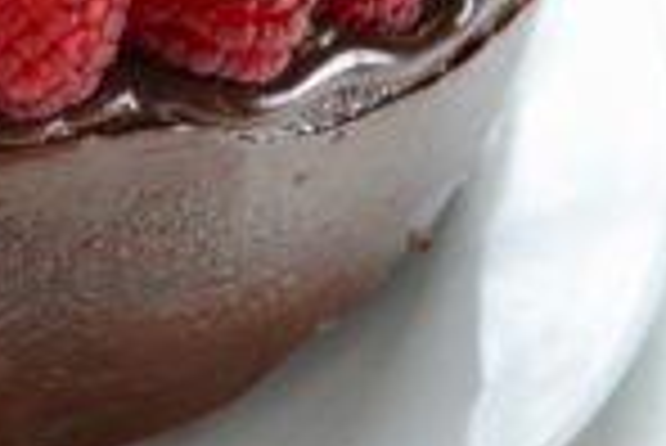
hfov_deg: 12.1
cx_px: -450
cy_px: -216
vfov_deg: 8.5
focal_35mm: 158
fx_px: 2926
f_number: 4.5
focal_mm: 26
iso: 400
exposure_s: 1/80
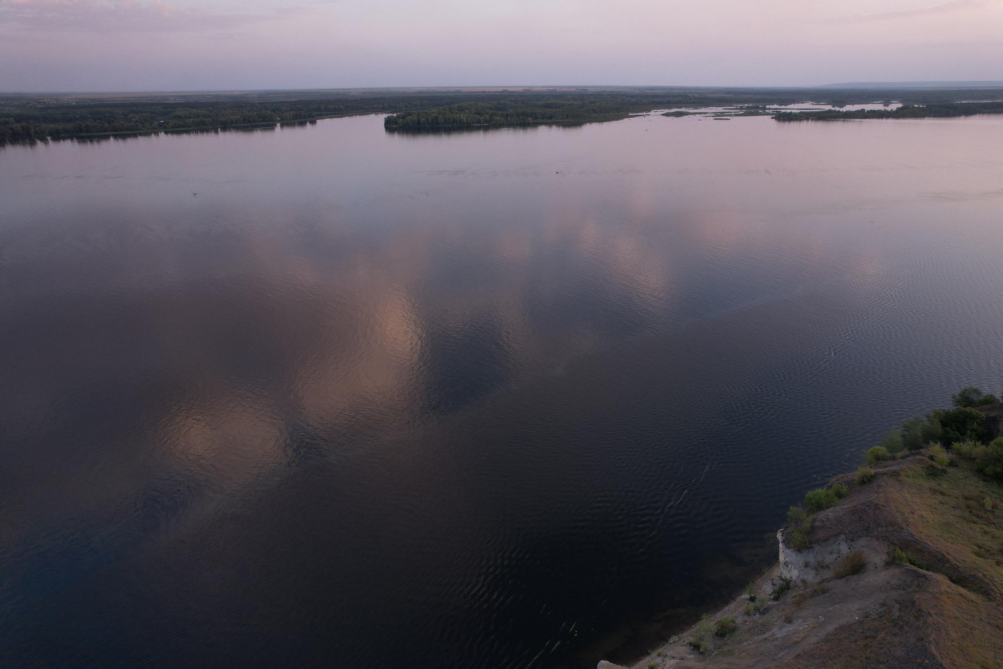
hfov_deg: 78.6
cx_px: 502
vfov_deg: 57.2
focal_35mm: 22
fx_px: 613
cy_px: 334
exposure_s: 1/50
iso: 100
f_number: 2.8
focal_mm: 8.38
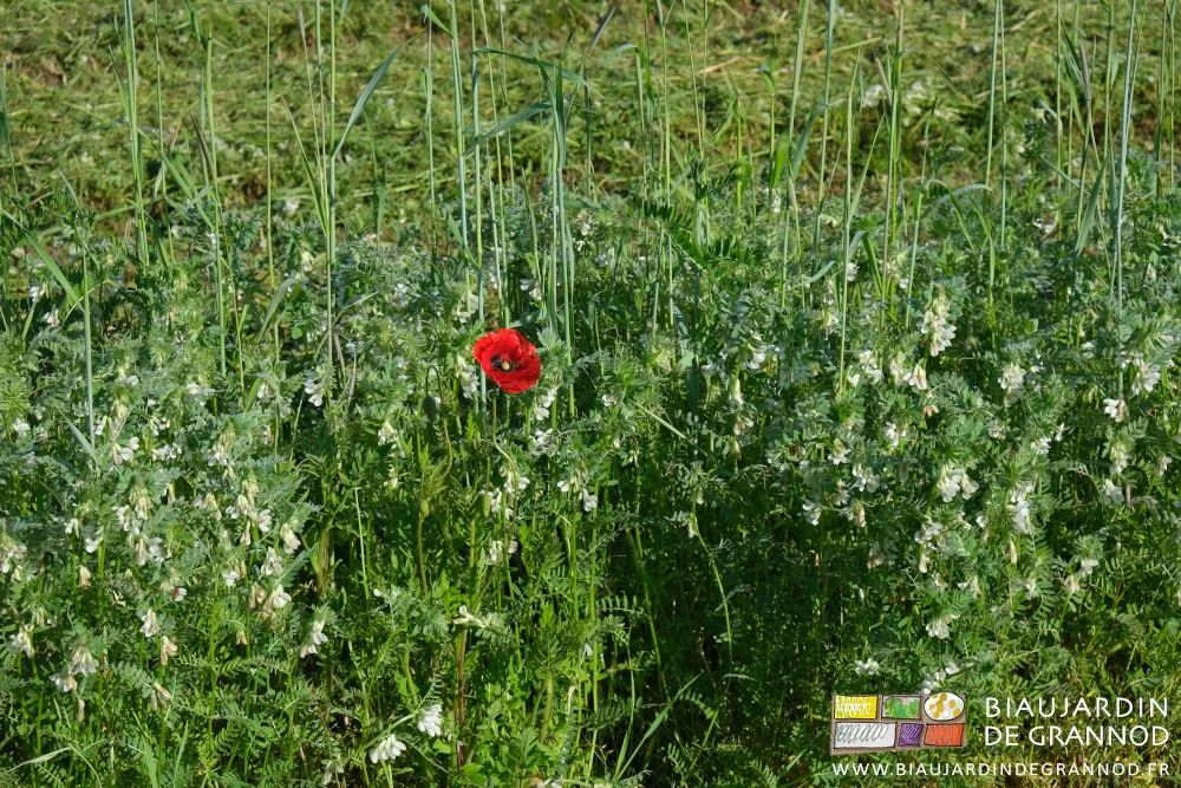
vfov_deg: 16.5
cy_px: 394
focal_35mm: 83
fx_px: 2723
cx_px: 590
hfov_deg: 24.5
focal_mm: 55
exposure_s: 1/300
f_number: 8
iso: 160
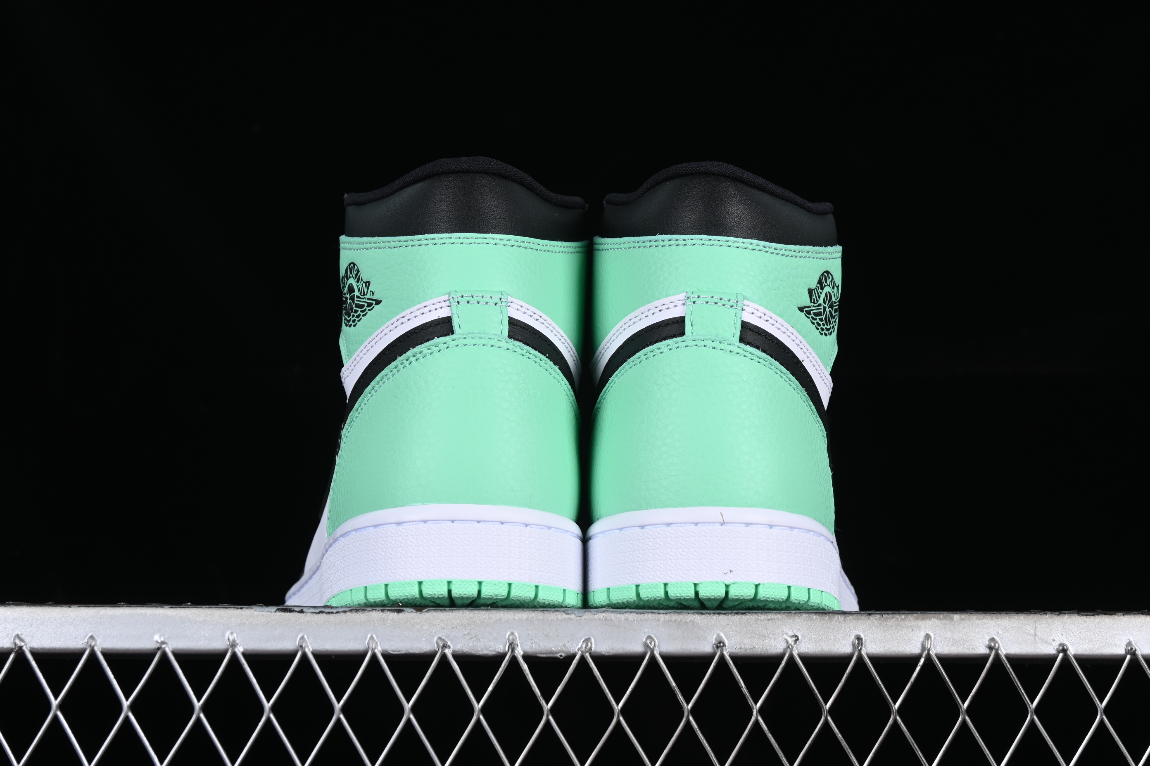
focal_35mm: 75
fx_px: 2396
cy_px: 383
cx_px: 575
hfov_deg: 27.0
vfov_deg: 18.2
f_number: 8
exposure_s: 1/60
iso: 160
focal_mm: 50
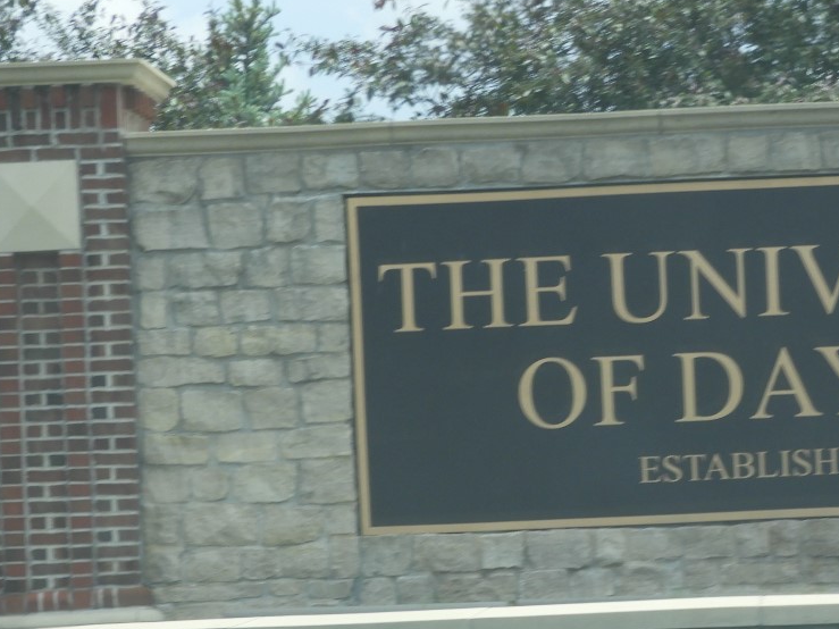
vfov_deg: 6.6
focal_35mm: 224
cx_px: 638
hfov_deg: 8.8
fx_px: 5428
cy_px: 535
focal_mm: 20.6
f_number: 5
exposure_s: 1/400
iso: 100
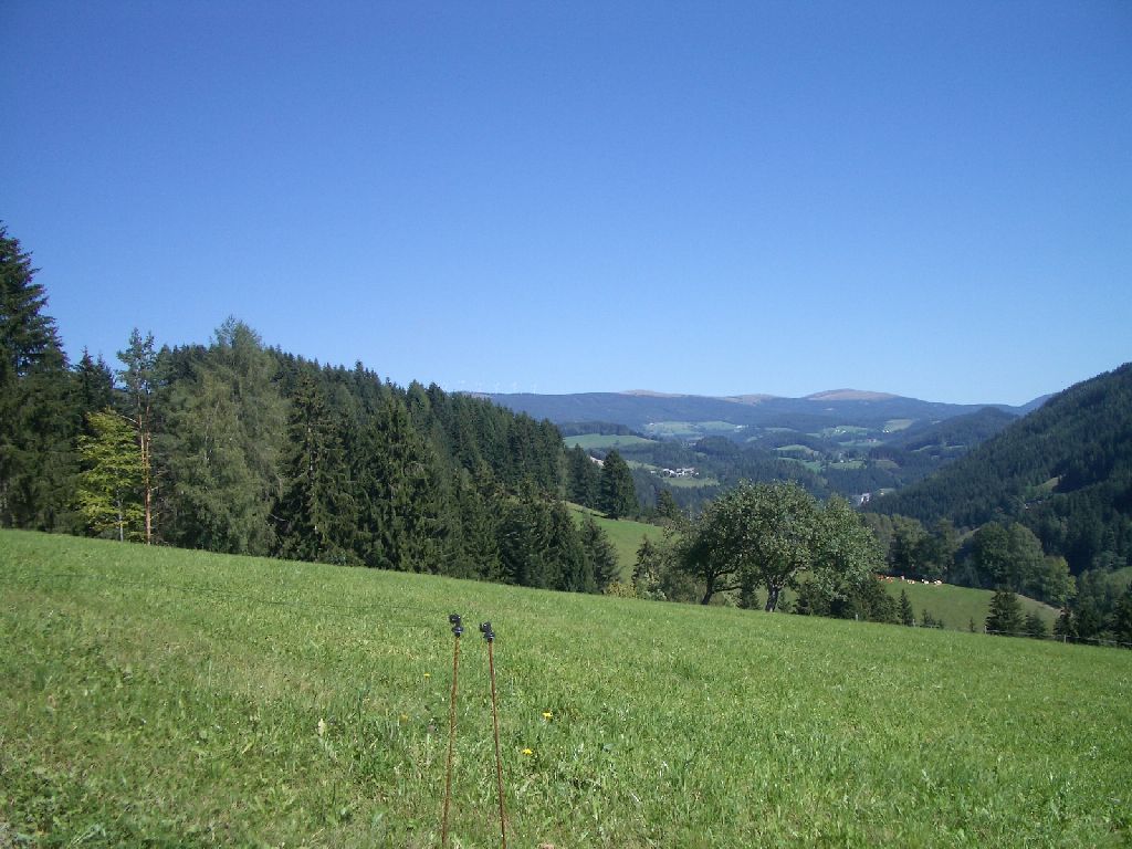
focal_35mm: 35
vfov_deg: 40.7
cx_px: 566
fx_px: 1145
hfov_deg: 52.6
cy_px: 424
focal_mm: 5.8
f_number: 4.3
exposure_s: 1/400
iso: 50
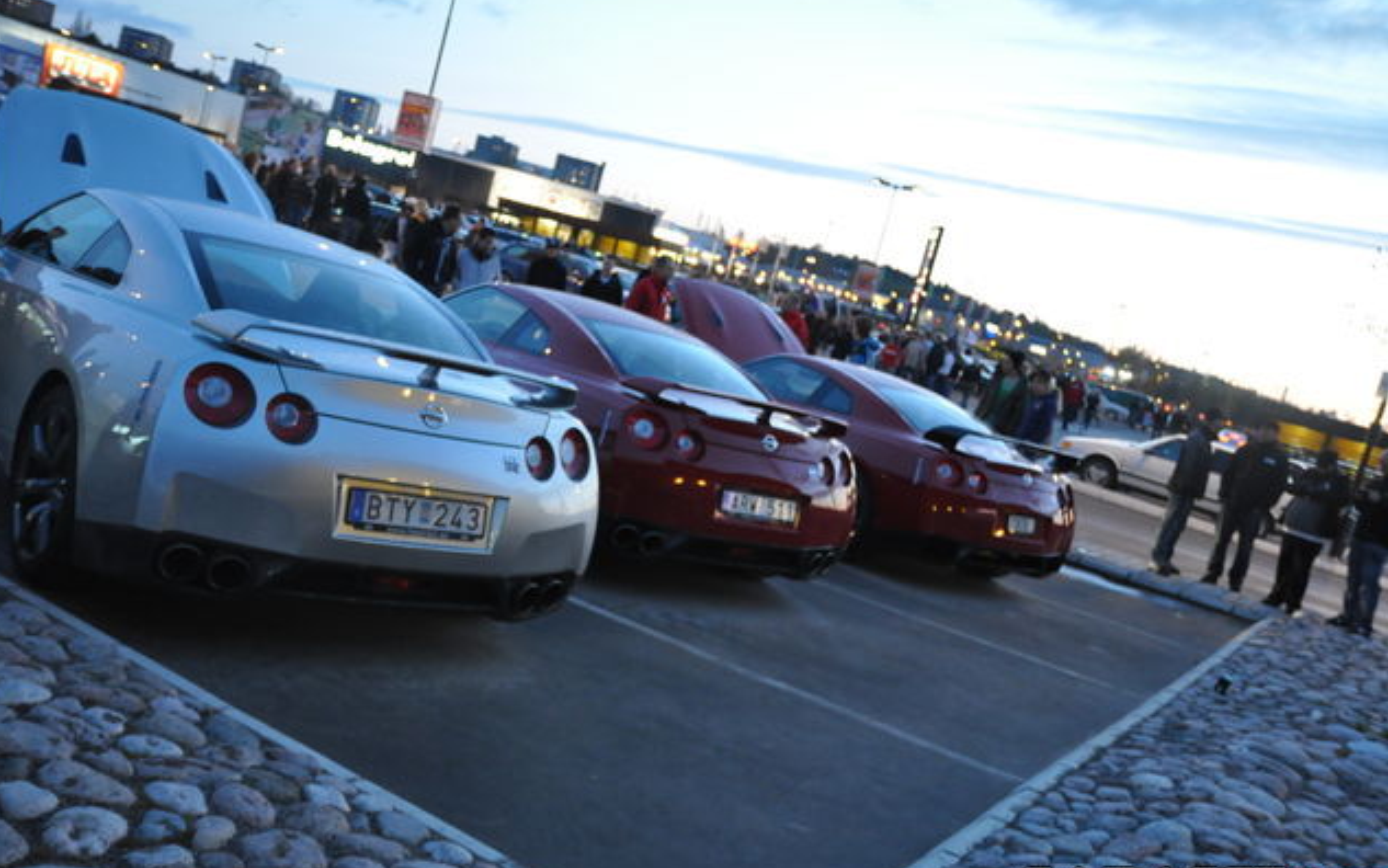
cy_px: 435
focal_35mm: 36
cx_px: 689
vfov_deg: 35.8
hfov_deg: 54.6
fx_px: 1344
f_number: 2.8
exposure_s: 1/25
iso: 1600
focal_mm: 23
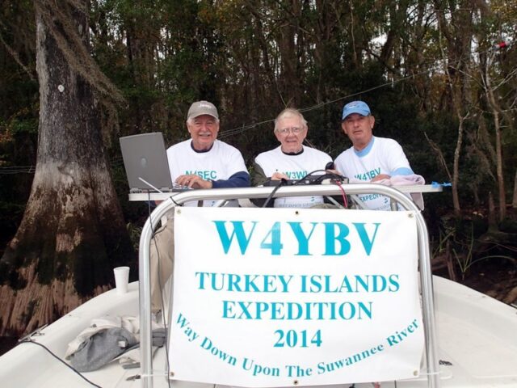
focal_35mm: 25
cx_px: 258
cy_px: 194
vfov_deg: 54.9
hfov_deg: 69.4
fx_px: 373
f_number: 2.8
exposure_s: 1/400
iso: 100
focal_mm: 4.5
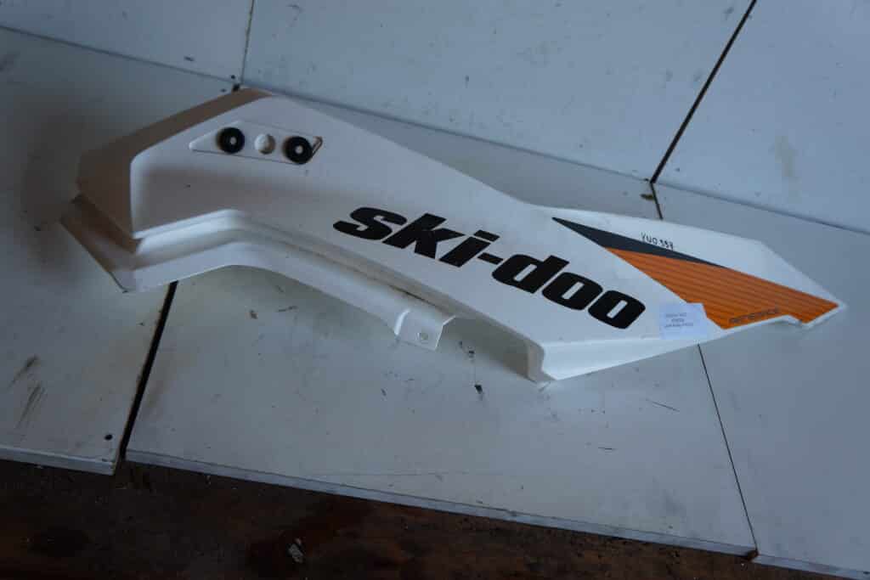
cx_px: 435
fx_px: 798
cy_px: 290
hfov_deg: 57.2
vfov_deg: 40.0
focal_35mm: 33
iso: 160
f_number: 4
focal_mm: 22
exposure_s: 1/60
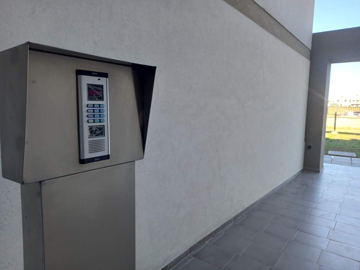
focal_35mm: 25
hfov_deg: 69.4
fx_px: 260
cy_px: 135
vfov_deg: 54.9
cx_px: 180
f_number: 2
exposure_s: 1/120
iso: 40
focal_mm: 4.6
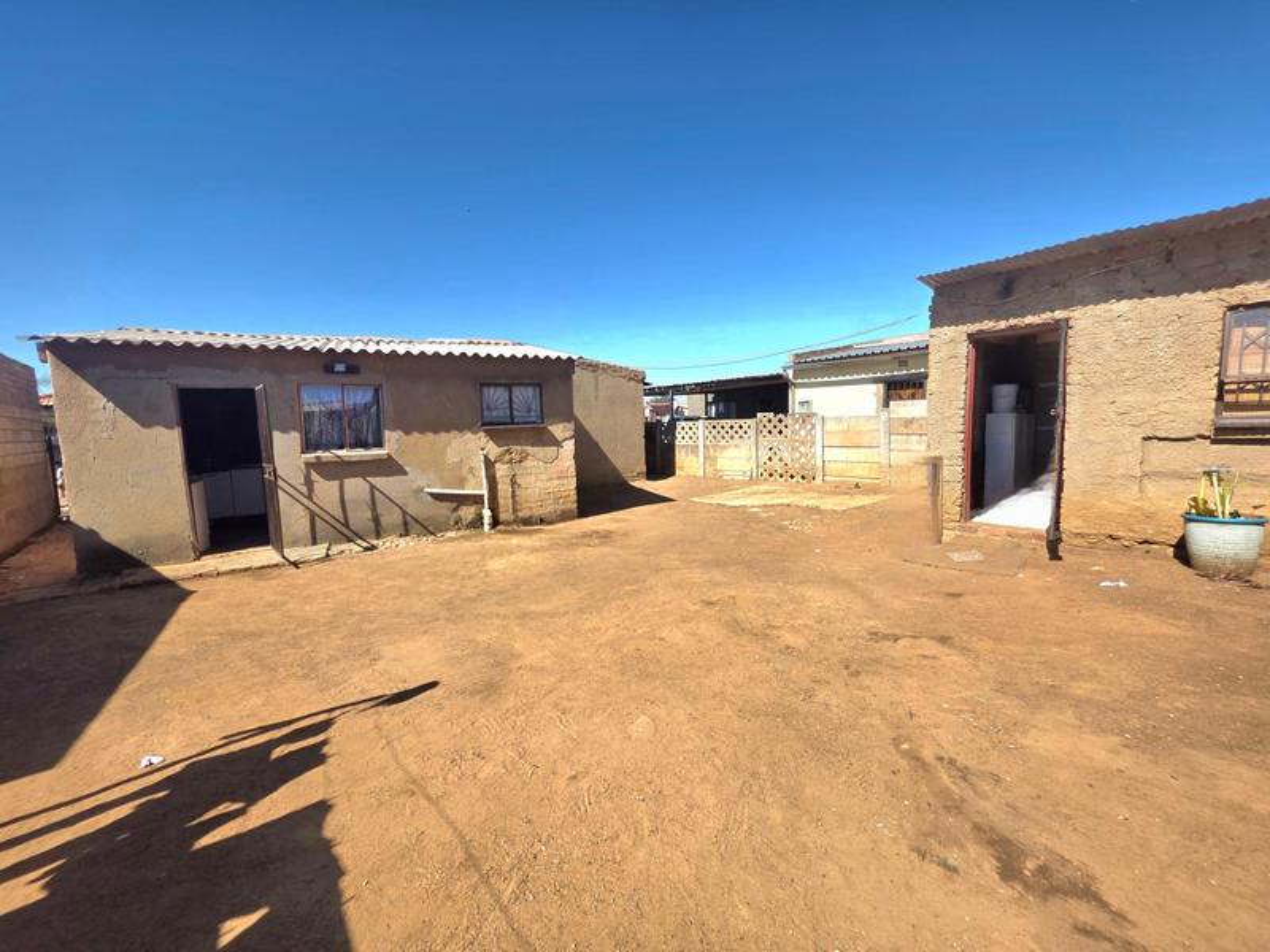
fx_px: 477
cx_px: 635
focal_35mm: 13
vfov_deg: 89.9
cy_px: 476
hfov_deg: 106.2
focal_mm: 2.2
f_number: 1.9
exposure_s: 1/2500
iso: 40
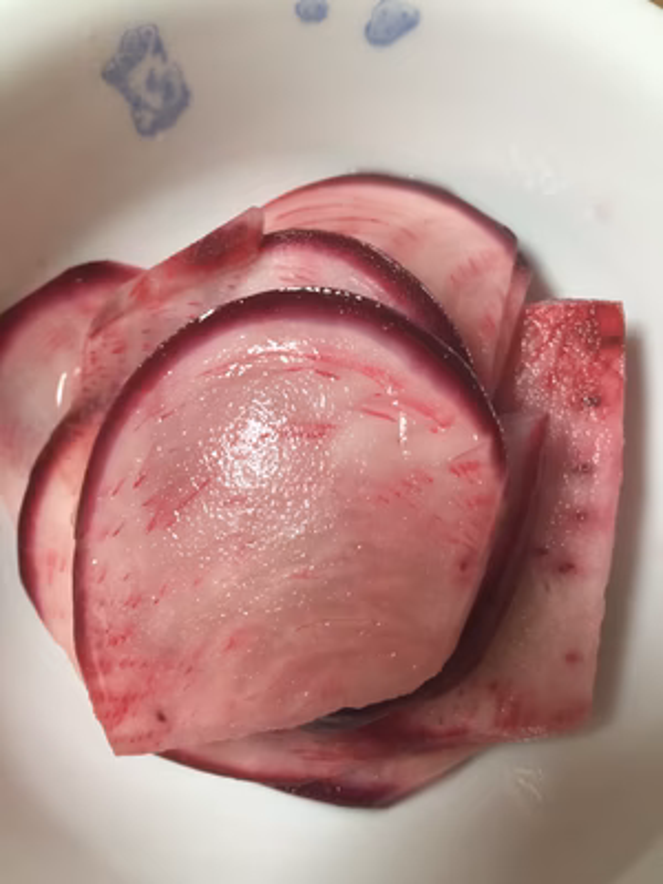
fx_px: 741
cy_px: 442
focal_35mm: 29
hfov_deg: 48.2
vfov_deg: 61.7
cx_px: 332
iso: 100
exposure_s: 1/17
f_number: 2.2
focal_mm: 4.15
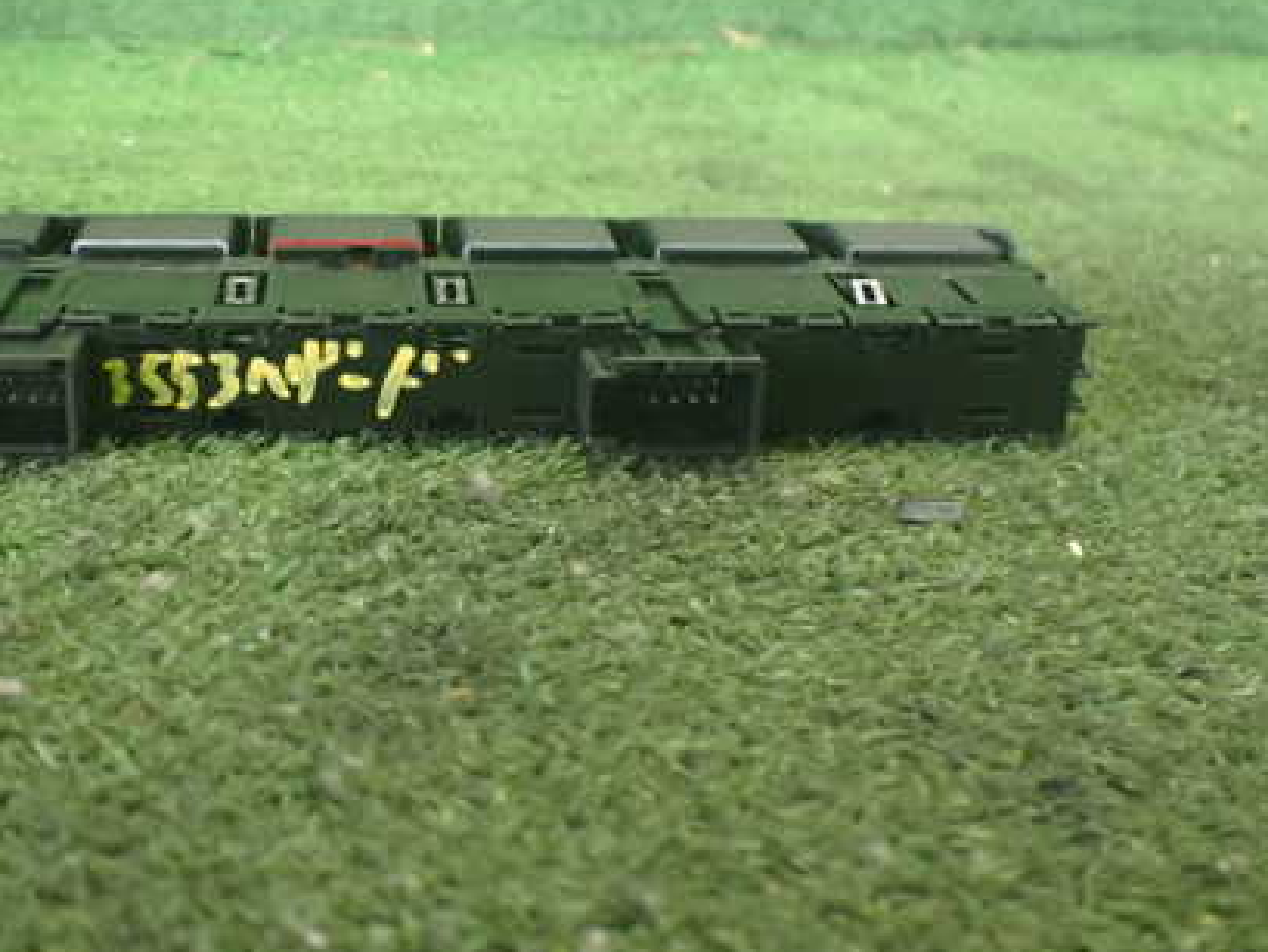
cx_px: 375
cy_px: 357
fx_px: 1612
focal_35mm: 44
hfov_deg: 42.1
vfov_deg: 32.7
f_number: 2.3
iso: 1000
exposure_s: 1/30
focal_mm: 5.4
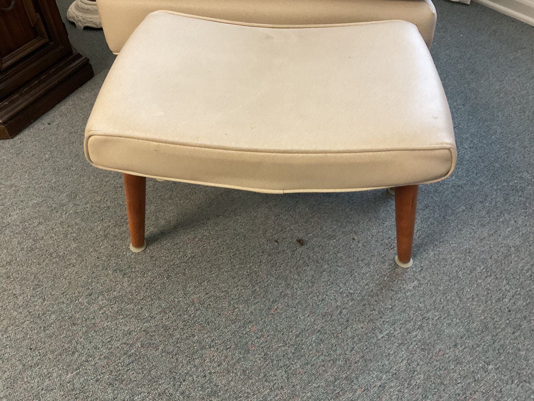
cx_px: 267
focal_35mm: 29
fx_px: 447
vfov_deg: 48.2
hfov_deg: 61.7
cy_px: 200
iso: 200
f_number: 1.8
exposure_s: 1/40
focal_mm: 3
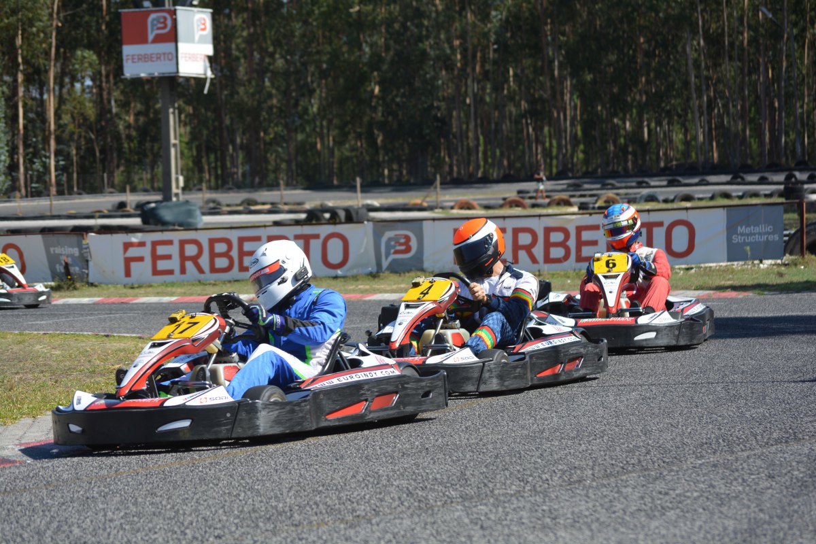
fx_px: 2924
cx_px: 408
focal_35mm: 129
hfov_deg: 15.9
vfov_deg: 10.6
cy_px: 272
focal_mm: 86
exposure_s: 1/1600
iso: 400
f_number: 6.3
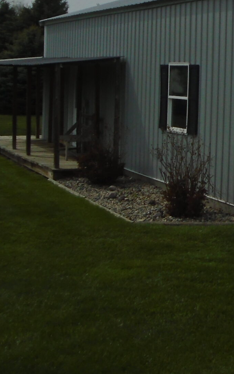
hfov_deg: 15.9
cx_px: 327
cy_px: 78
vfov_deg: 26.3
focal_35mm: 77
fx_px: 785
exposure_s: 1/500
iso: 100
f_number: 8.8
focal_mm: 5.5
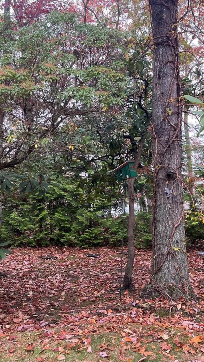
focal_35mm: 40
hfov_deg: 29.7
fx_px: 384
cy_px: 183
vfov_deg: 50.5
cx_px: 94
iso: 125
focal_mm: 5.1
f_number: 1.6
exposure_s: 1/121
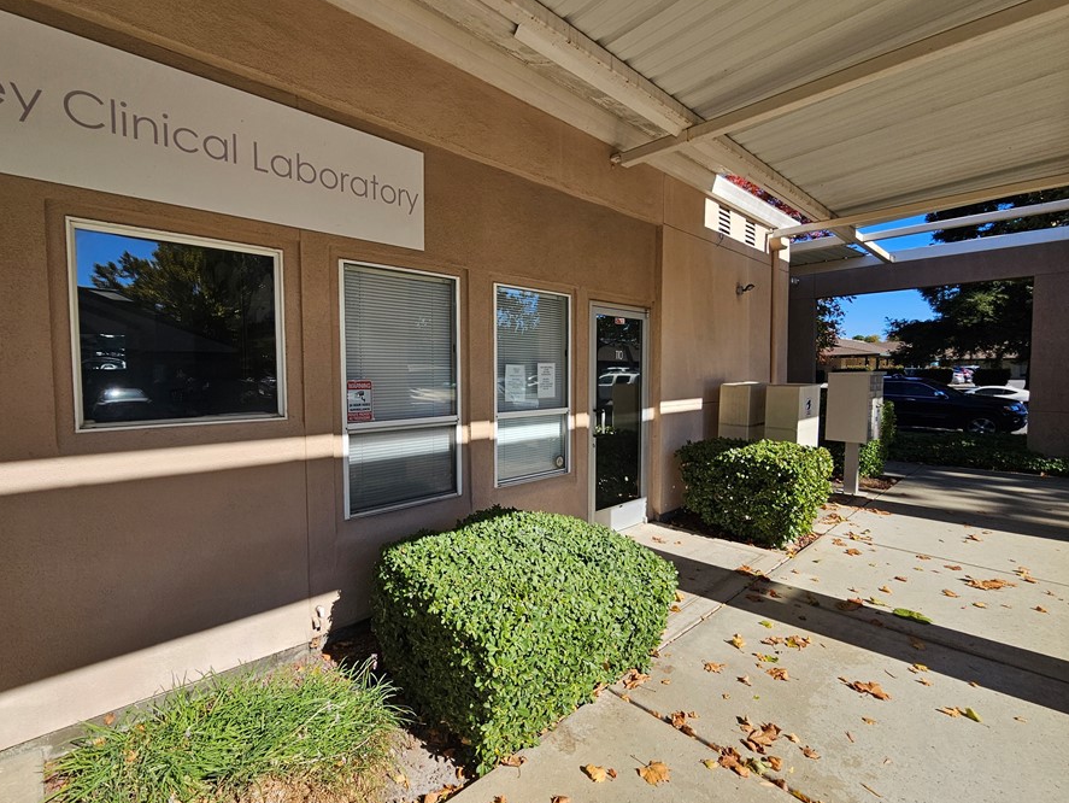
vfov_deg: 81.8
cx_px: 482
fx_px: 463
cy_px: 397
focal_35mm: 15
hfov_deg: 97.8
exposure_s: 1/1497
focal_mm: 2.2
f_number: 2.2
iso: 50
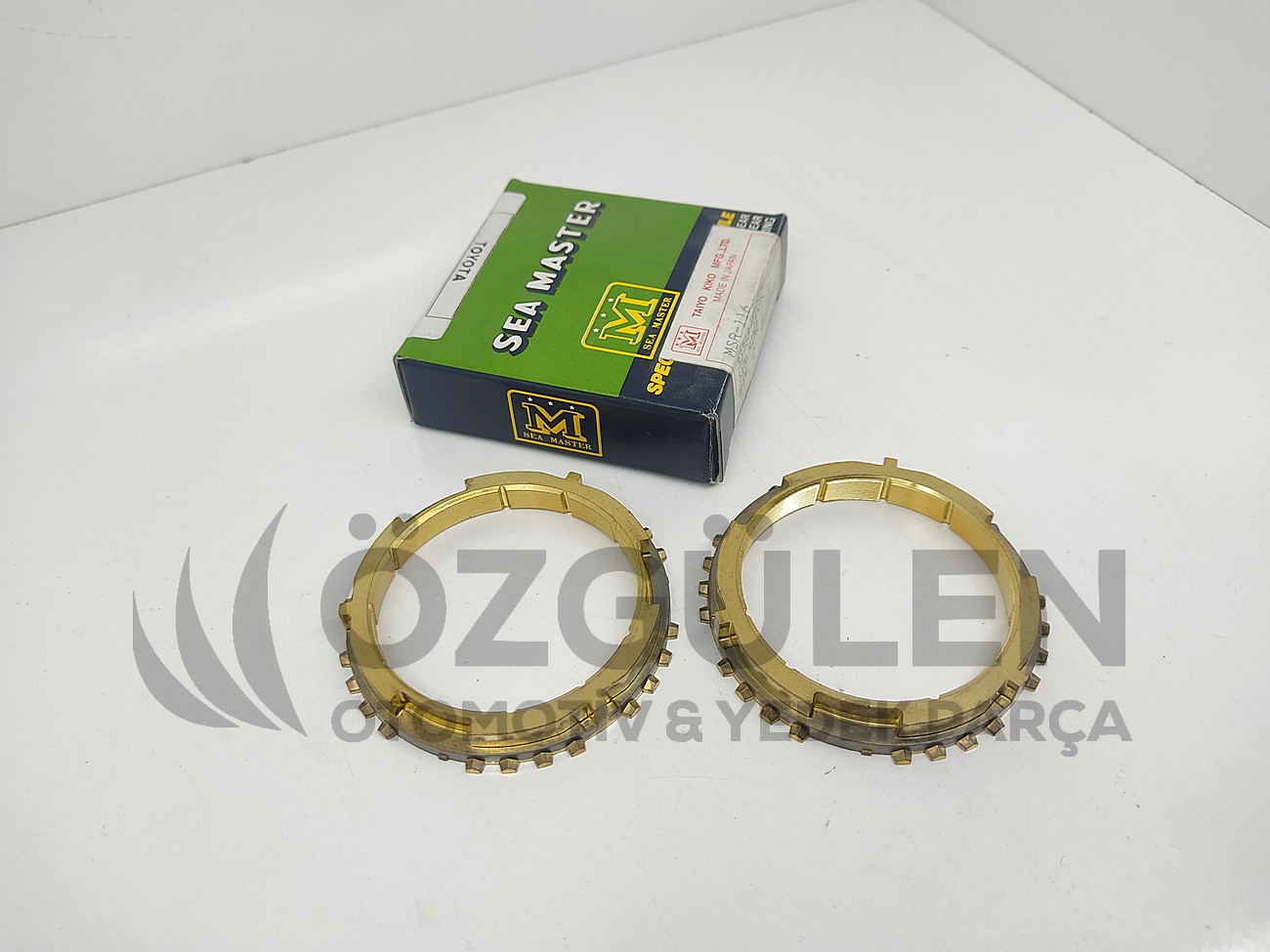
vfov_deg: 53.1
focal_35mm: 26
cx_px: 635
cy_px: 476
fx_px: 954
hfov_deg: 67.3
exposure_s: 1/100
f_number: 1.79
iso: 160
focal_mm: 4.74
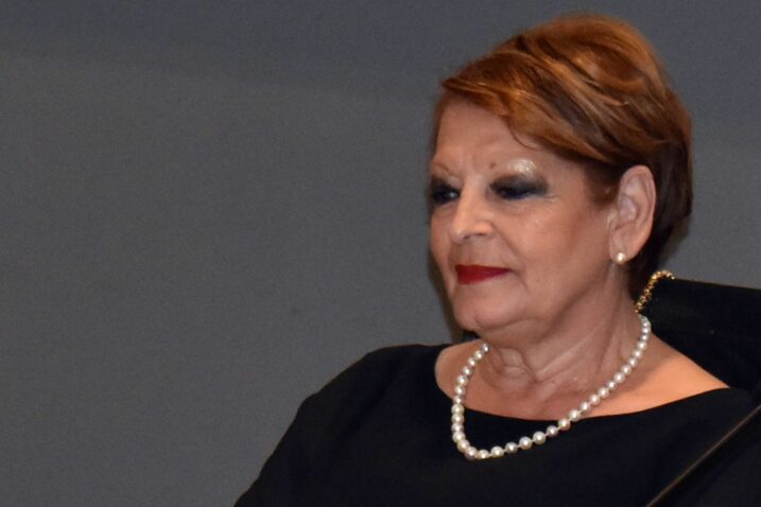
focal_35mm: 82
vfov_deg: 16.6
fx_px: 1744
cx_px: 380
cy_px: 254
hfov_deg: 24.6
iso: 2000
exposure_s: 1/200
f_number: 5.6
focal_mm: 55
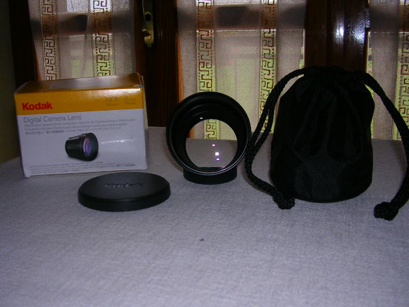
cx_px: 204
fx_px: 449
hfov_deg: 49.0
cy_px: 154
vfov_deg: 37.7
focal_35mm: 38
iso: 50
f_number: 2.8
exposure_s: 1/60.1
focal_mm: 5.8
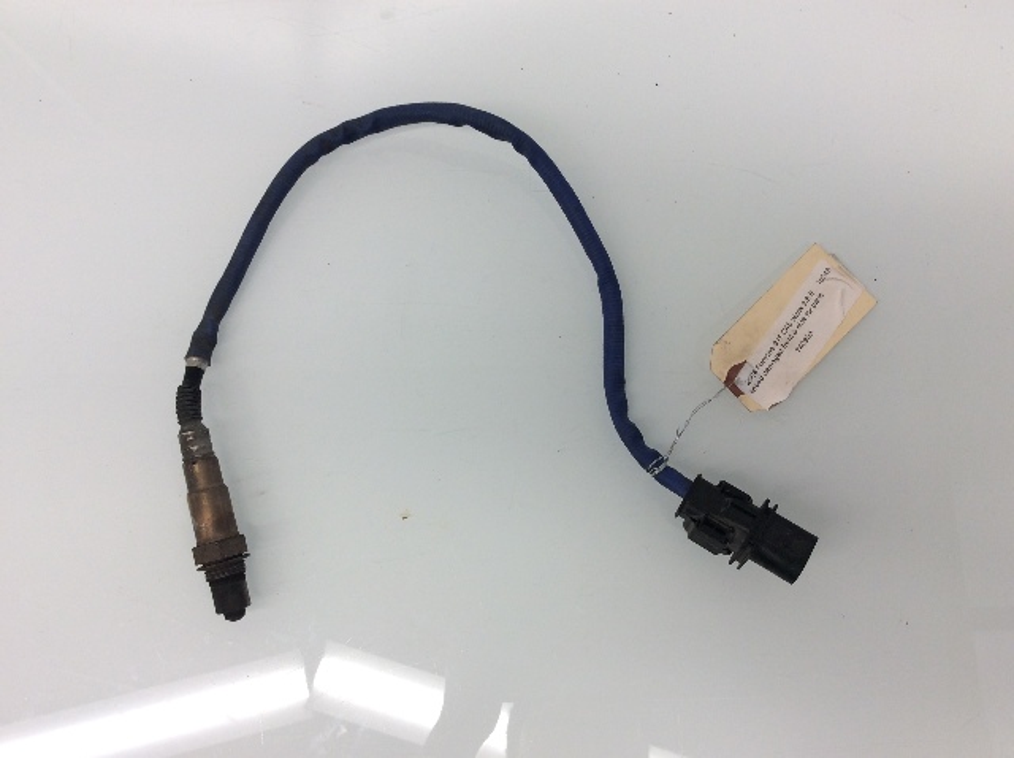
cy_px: 379
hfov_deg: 56.9
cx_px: 507
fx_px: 936
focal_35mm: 32
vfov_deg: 44.1
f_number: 2.4
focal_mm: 3.3
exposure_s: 1/60
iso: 32
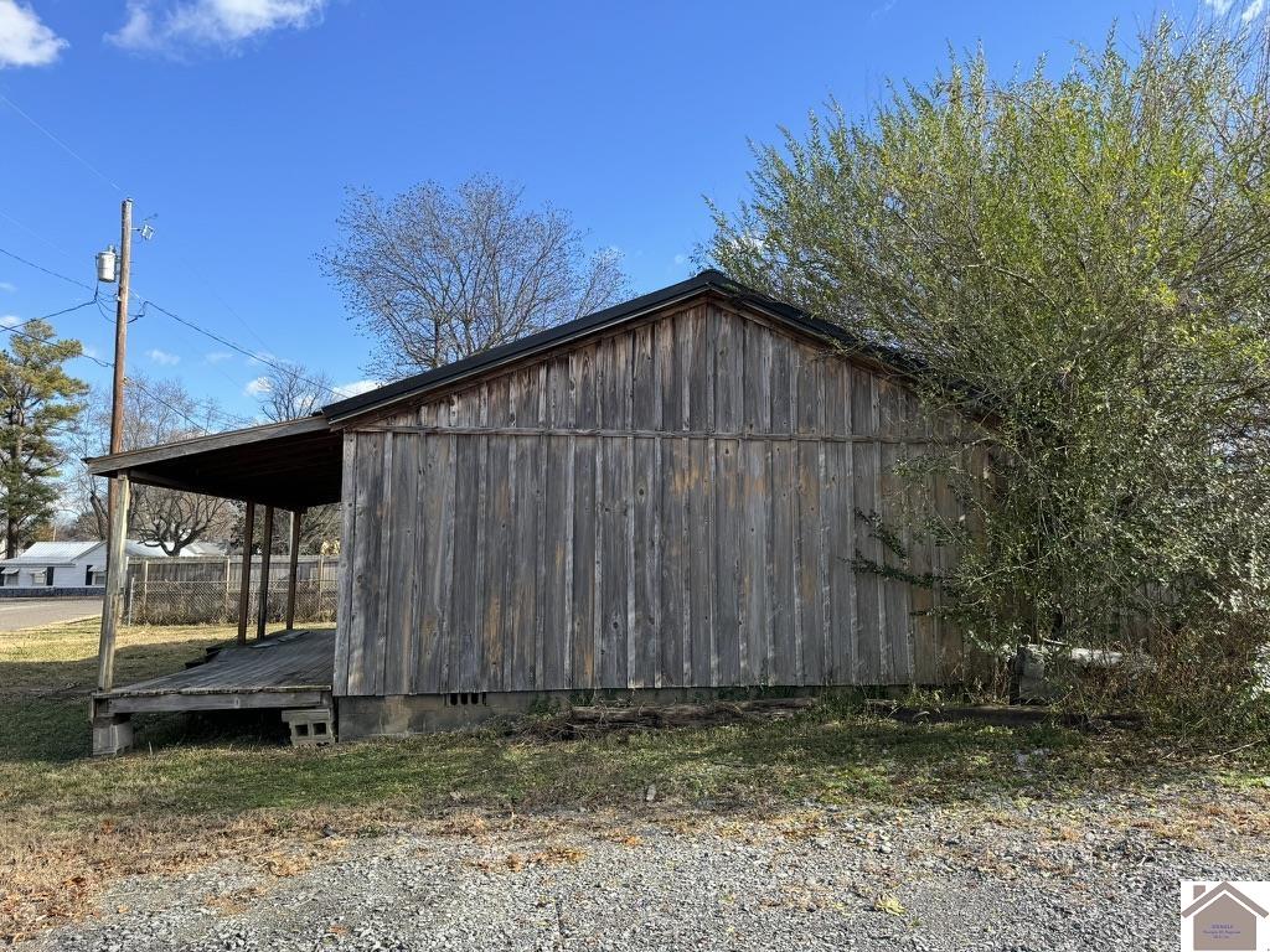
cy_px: 476
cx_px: 635
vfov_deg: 56.8
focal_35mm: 24
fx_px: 881
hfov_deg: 71.6
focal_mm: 6.86
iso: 80
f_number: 1.78
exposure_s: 1/1488
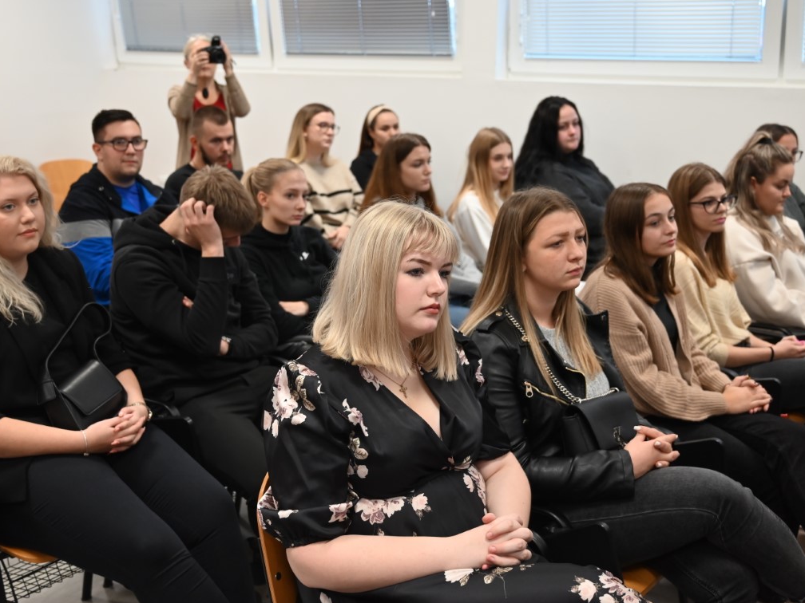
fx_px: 1046
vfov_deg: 32.2
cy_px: 304
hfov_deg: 42.0
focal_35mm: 45
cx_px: 354
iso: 1600
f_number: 4
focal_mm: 41
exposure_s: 1/125
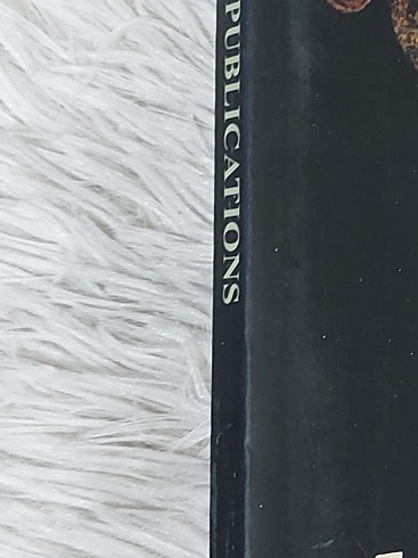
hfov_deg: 13.9
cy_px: 278
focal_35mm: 98
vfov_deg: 20.0
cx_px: 667
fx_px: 1579
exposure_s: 1/50
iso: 320
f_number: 1.8
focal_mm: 4.6
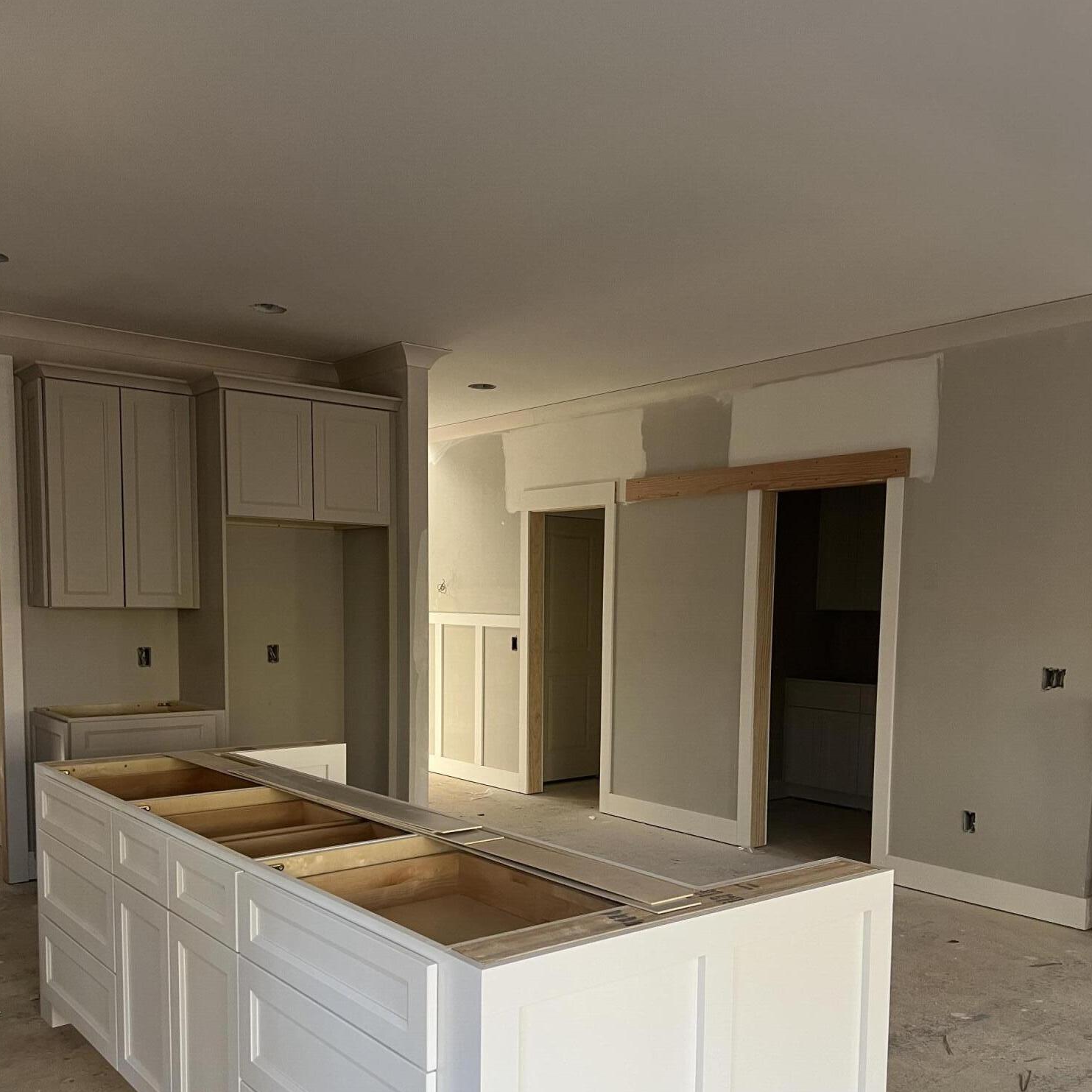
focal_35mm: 31
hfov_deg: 52.5
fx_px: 1106
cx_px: 546
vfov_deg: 51.9
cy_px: 688
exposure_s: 1/60
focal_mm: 5.7
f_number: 1.5
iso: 200
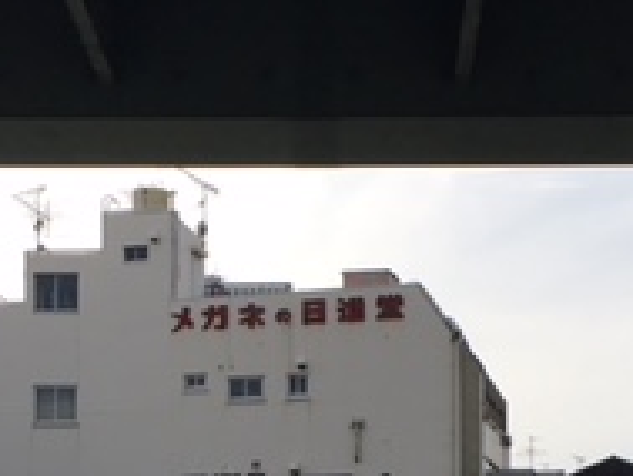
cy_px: 637
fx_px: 1793
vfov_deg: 14.4
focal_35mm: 98
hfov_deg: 20.0
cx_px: 322
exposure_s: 1/1923
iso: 25
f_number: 2.2
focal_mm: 4.15
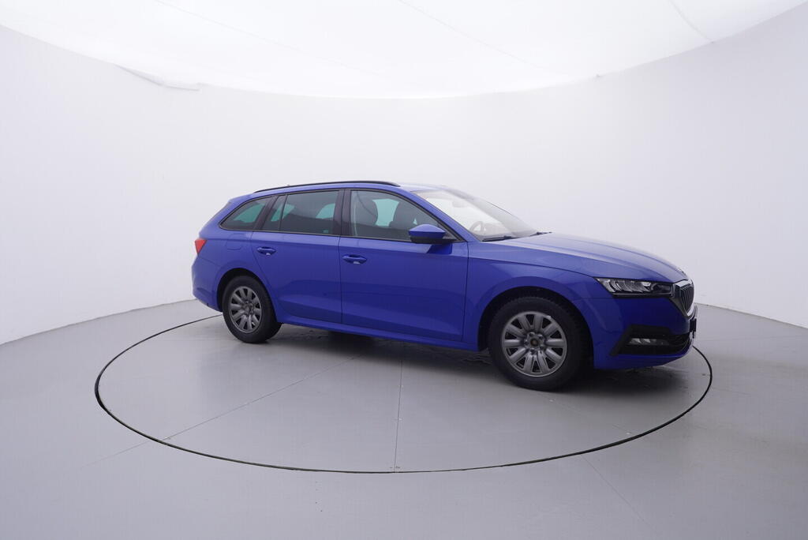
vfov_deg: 56.2
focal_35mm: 22
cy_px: 270
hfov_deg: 77.3
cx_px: 404
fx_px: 505
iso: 200
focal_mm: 15
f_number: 5
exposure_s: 1/80
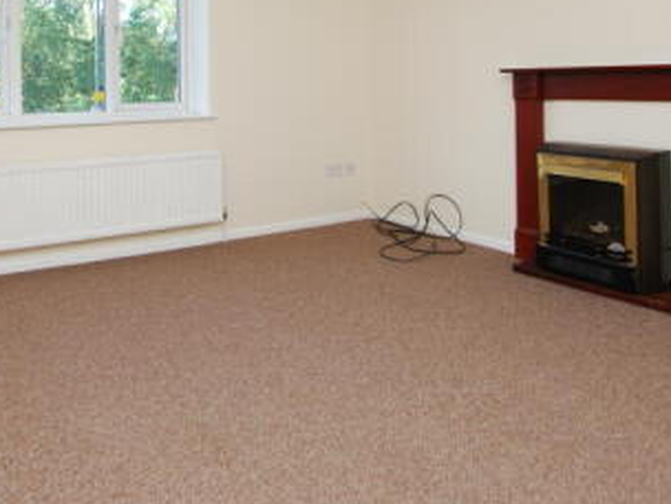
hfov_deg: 57.3
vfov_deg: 42.9
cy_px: 85
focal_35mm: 31
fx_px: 601
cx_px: 233
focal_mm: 10
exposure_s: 1/60
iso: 100
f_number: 4
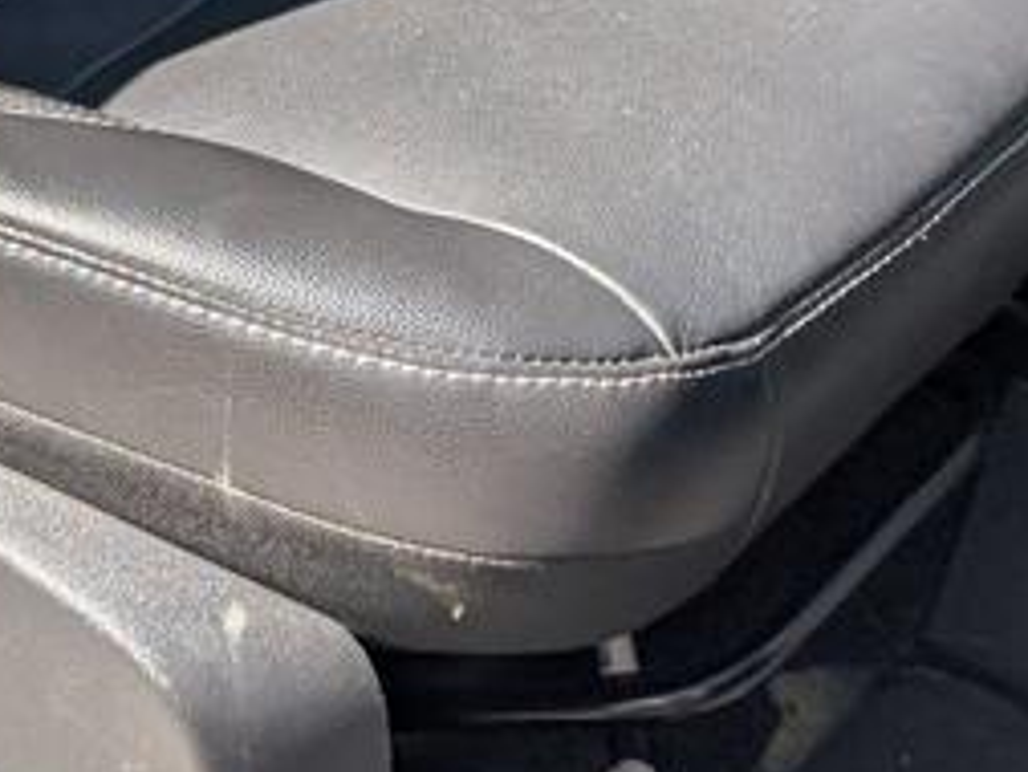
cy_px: -995
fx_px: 3595
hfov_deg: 15.9
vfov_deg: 10.7
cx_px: -71
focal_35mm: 121
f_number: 1.68
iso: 19
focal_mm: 6.9
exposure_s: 1/907
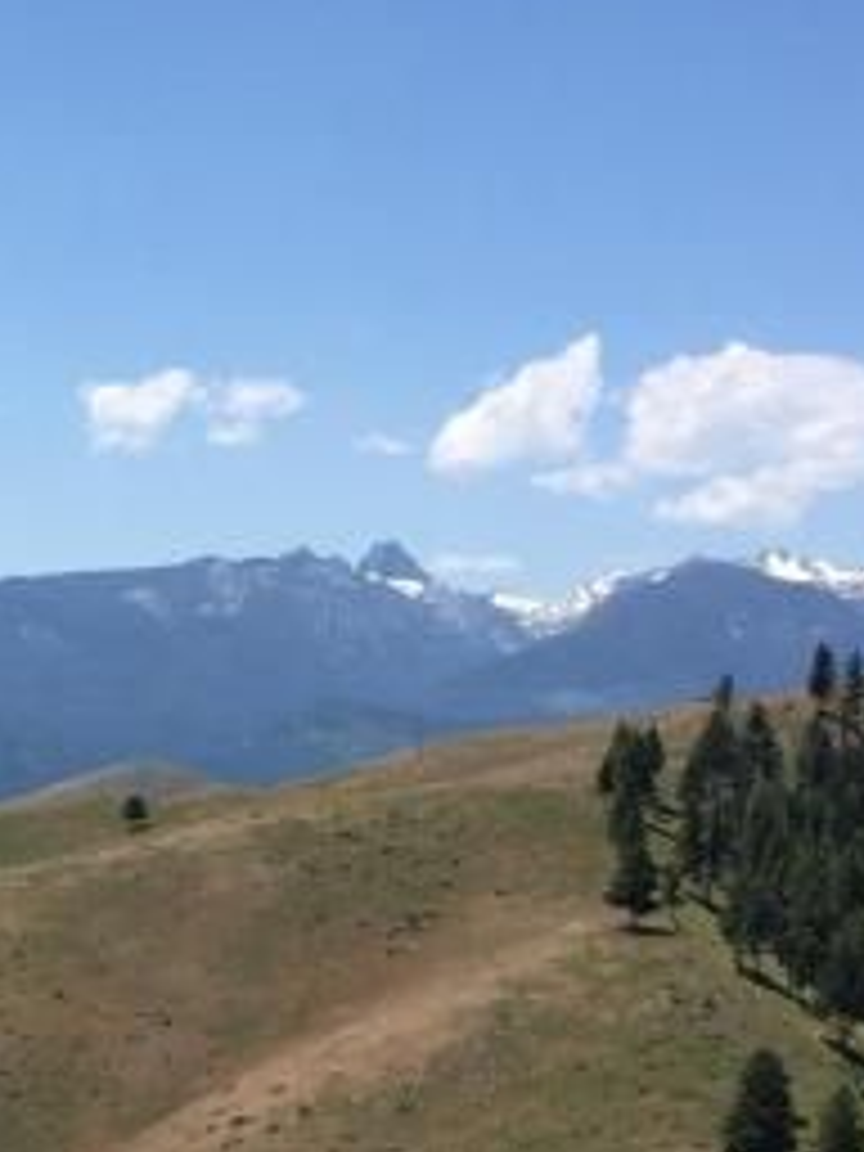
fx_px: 2895
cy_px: 1035
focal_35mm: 87
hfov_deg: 16.7
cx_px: 63
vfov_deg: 22.0
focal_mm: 4.15
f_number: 2.2
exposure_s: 1/1980
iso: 32
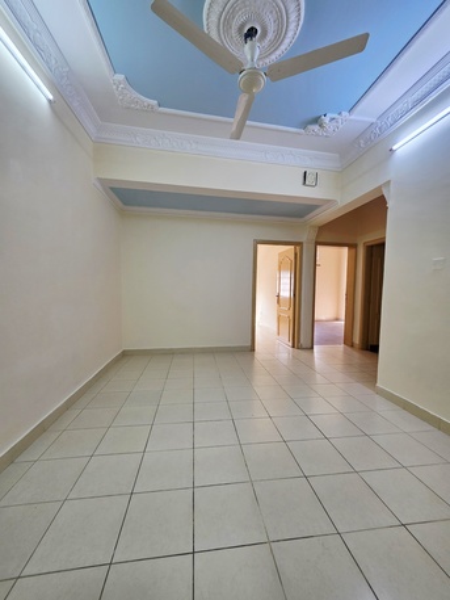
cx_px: 225
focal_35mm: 13
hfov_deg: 89.9
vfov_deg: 106.2
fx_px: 225
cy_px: 300
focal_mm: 2.2
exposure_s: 1/101
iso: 160
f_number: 1.9
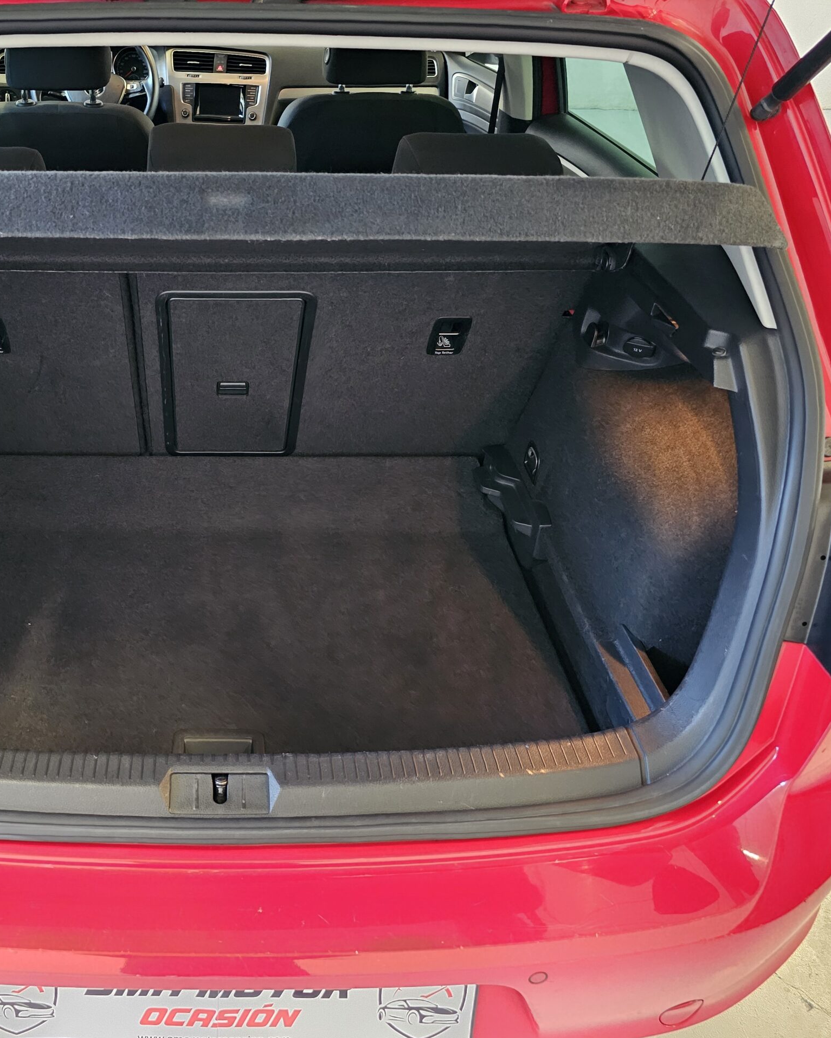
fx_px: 922
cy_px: 520
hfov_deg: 46.9
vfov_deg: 58.8
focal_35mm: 30
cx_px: 220
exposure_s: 1/24
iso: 1250
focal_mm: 6.3
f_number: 1.7
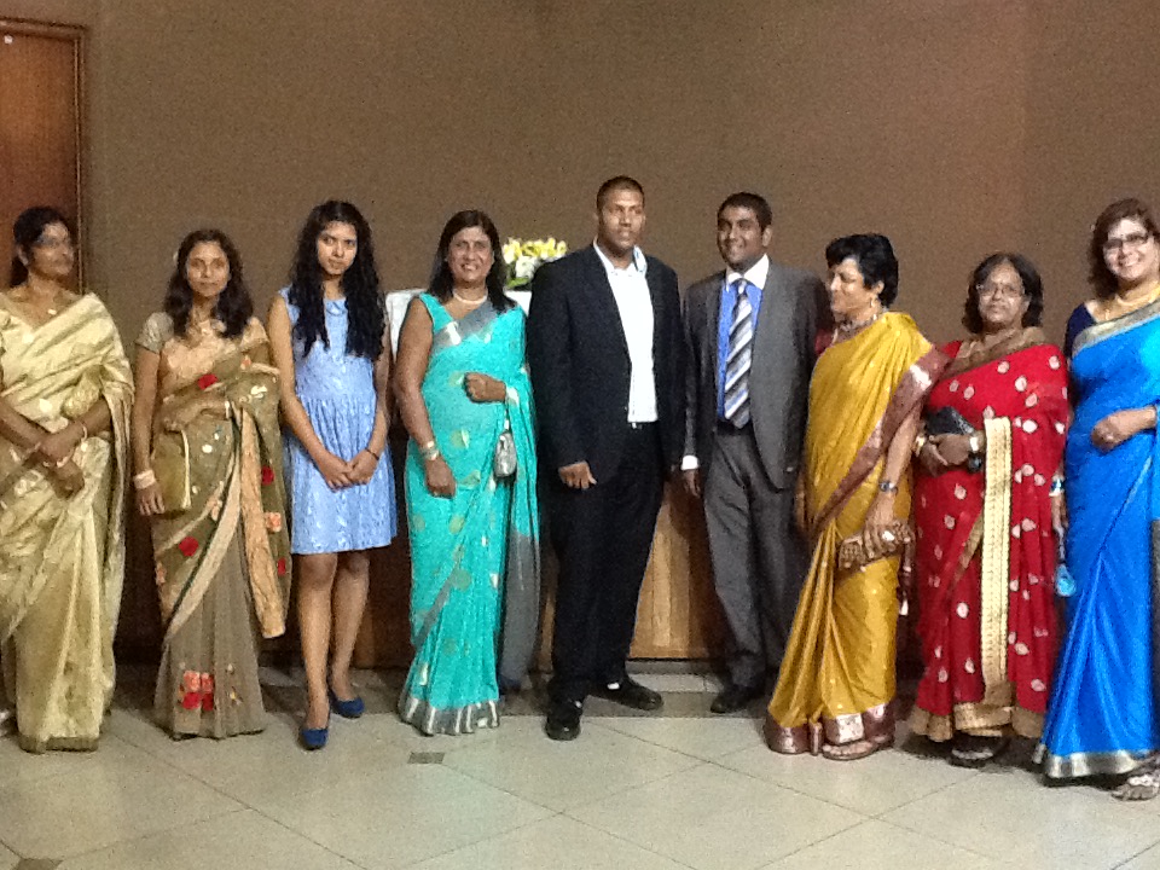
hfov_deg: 42.9
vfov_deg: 32.9
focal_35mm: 44
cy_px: 435
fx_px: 1474
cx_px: 580
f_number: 2.4
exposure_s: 1/20
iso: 320
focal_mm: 2.03
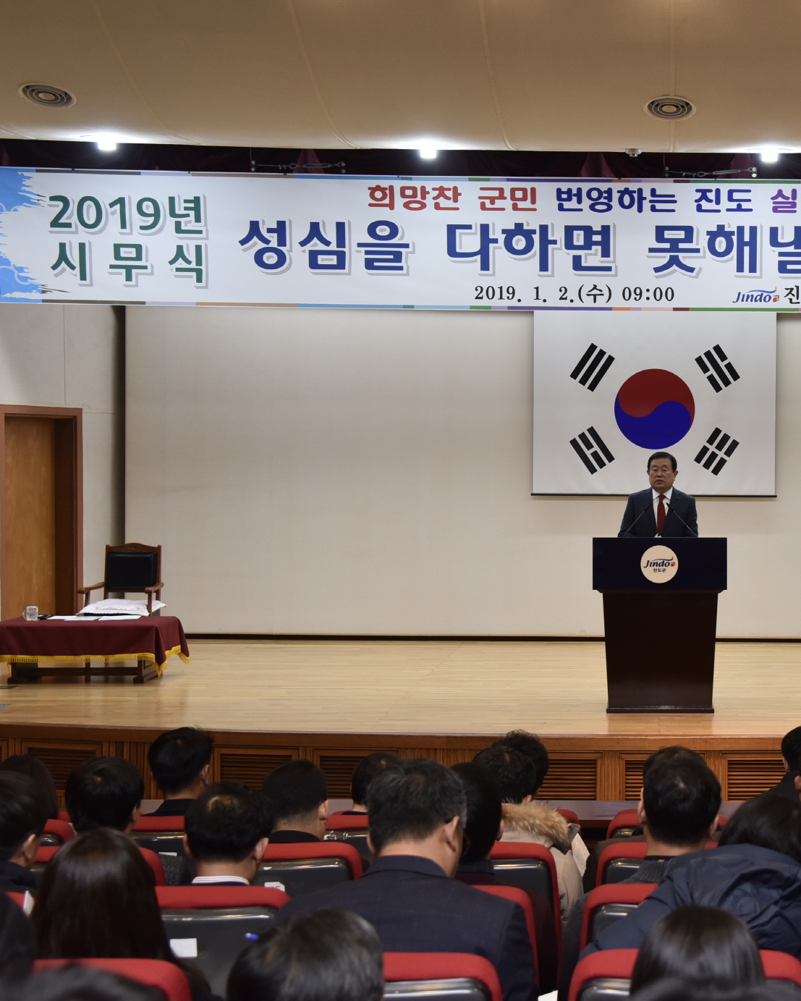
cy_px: 503
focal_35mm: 57
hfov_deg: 26.1
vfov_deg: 33.0
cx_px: 664
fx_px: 1689
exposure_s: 1/125
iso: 800
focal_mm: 40
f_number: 4.5
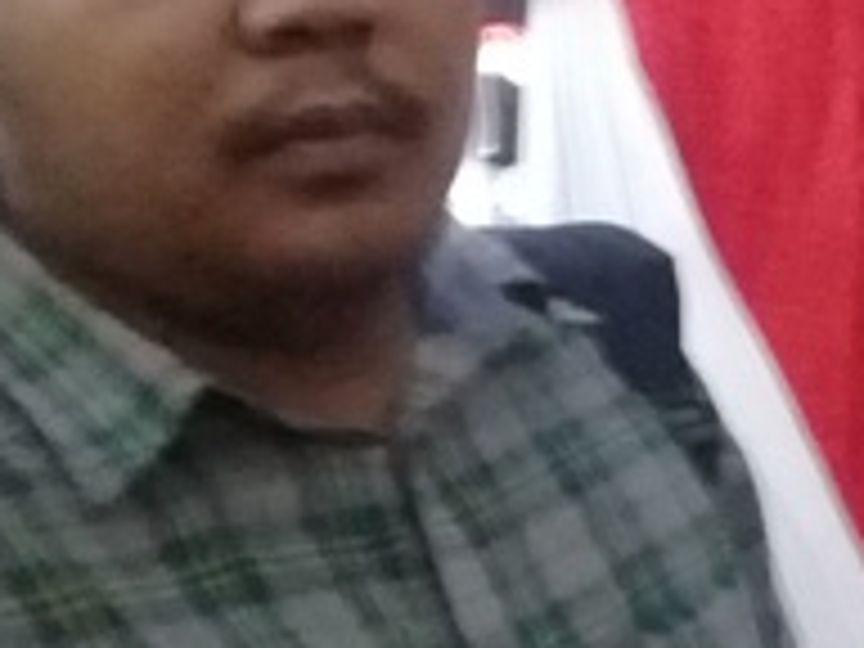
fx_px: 3220
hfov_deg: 14.6
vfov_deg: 11.4
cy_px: 536
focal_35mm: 129
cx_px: 1143
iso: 1000
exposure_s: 1/15
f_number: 2.2
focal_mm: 3.3
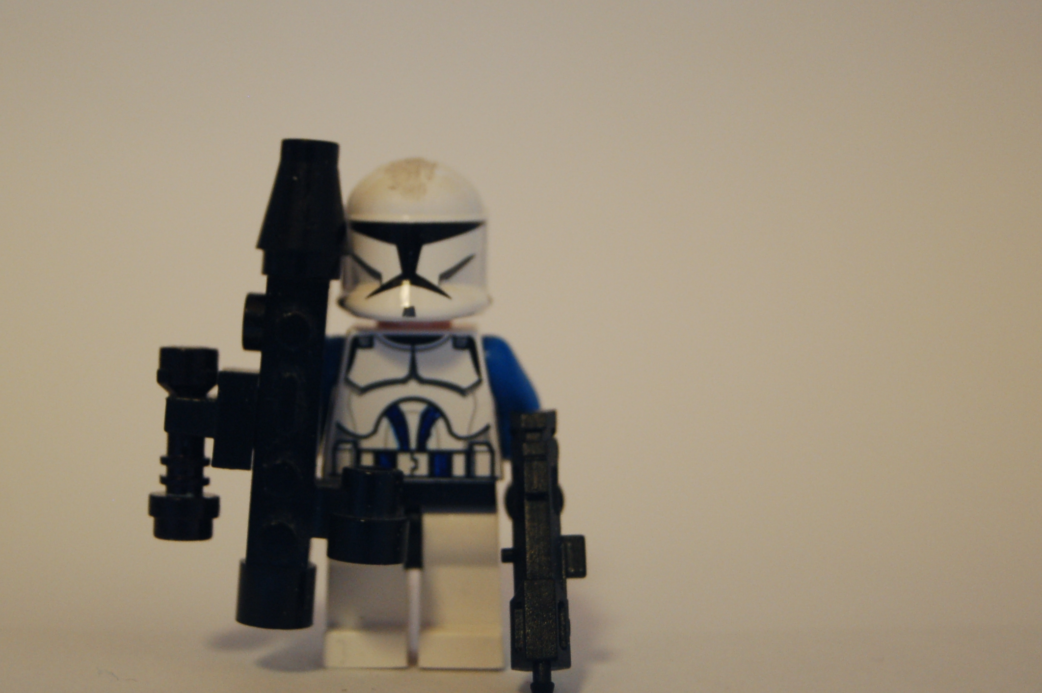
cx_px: 430
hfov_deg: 29.6
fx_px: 1967
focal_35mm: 68
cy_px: 283
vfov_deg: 20.0
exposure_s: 1/10
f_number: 4.8
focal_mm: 32
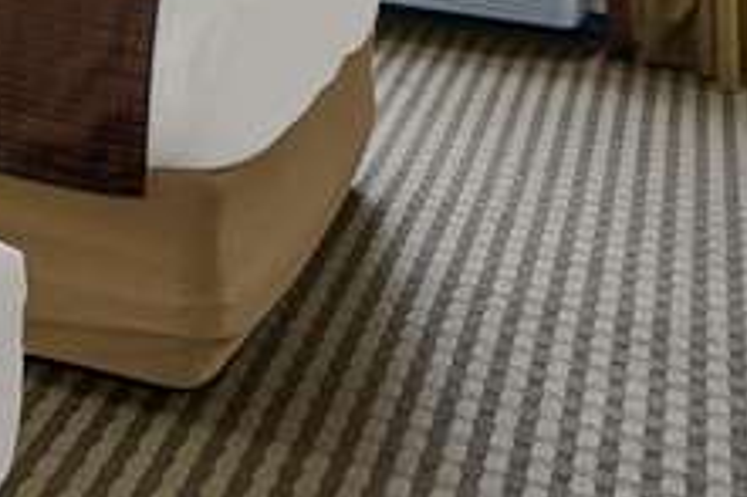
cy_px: 85
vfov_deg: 18.2
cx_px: -597
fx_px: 1534
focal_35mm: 74
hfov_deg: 20.0
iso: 100
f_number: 6.3
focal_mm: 16
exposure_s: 4
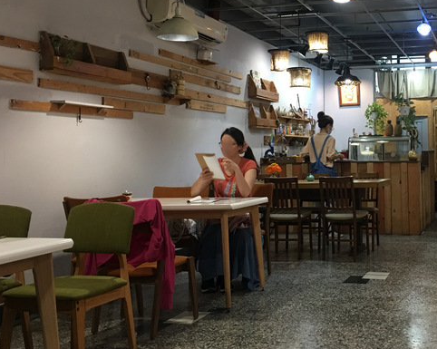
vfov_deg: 31.8
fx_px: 608
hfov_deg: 38.2
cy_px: 116
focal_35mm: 47
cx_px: 344
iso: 64
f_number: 2.2
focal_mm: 4.15
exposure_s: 1/15
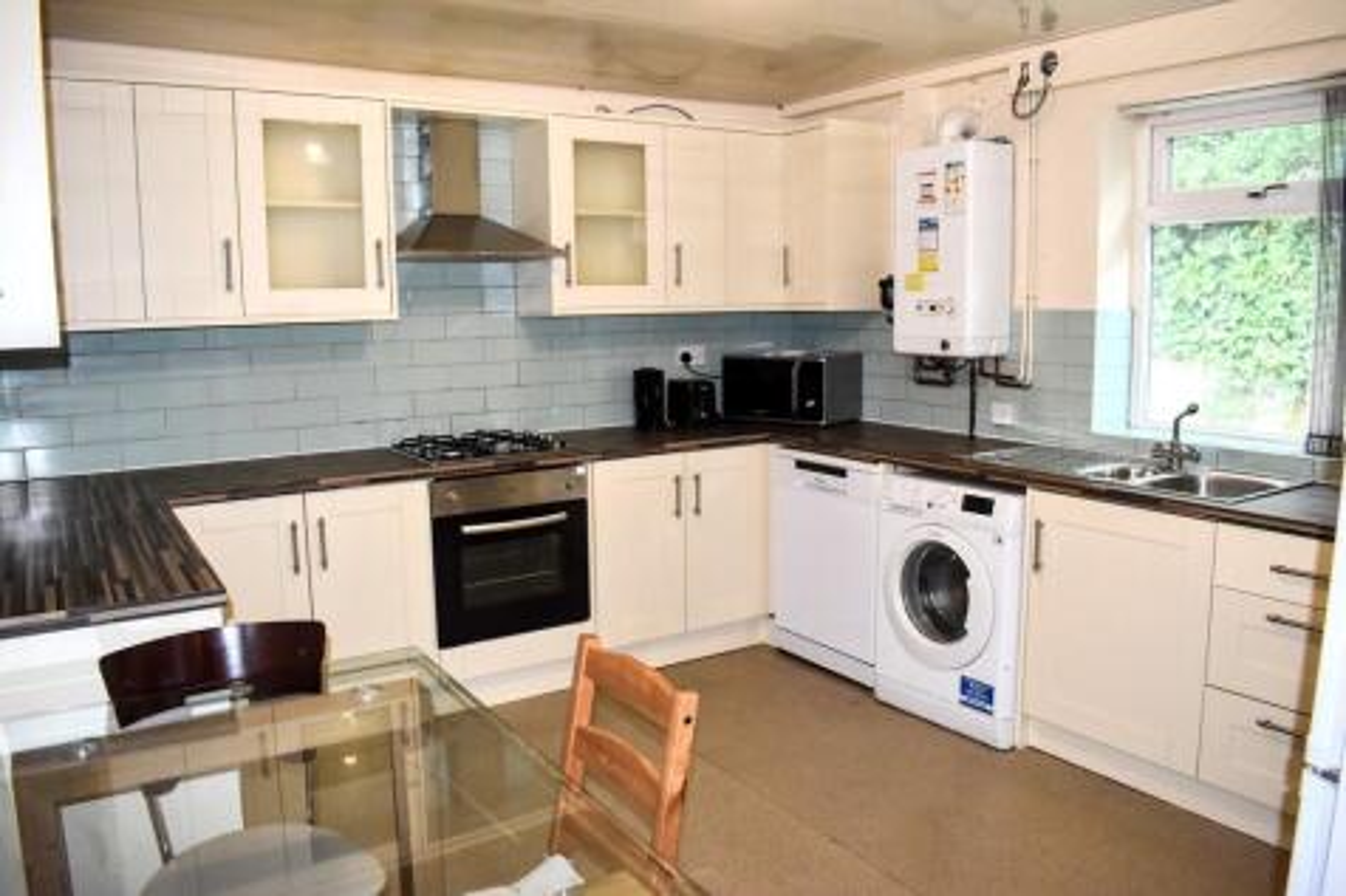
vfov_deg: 47.9
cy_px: 448
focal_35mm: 27
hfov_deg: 67.4
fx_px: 1009
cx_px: 673
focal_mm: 18
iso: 800
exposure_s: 1/80
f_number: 4.5
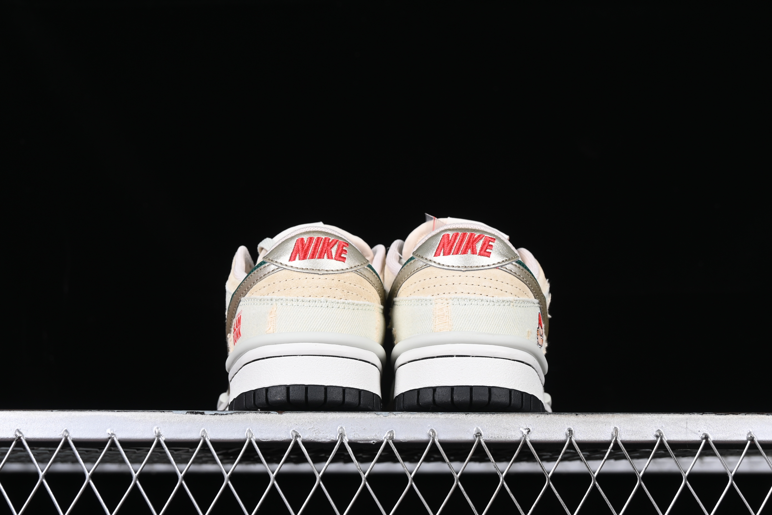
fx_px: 1608
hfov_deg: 27.0
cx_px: 386
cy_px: 258
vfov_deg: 18.2
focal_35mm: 75
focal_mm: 50
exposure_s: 1/80
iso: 160
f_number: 8
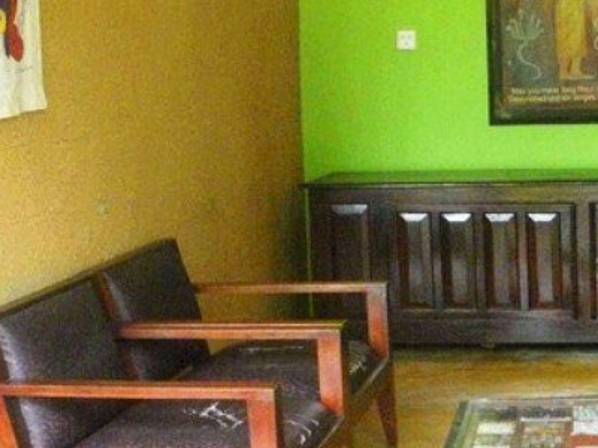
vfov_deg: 19.4
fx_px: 1313
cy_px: 227
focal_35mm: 76
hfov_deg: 24.9
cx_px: 544
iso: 1600
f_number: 3.3
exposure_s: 1/40
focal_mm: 6.3
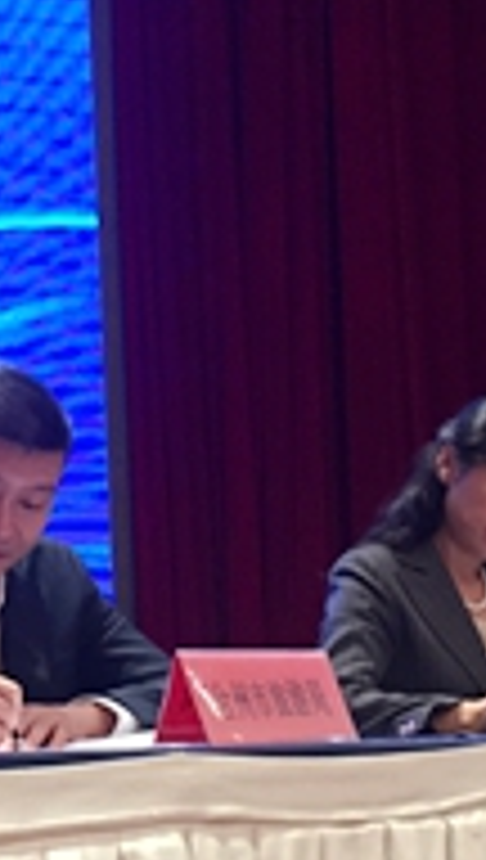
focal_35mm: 99
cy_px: 396
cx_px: 72
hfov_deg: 12.2
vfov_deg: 21.5
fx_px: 2259
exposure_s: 1/33
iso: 200
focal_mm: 4.15
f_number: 2.2
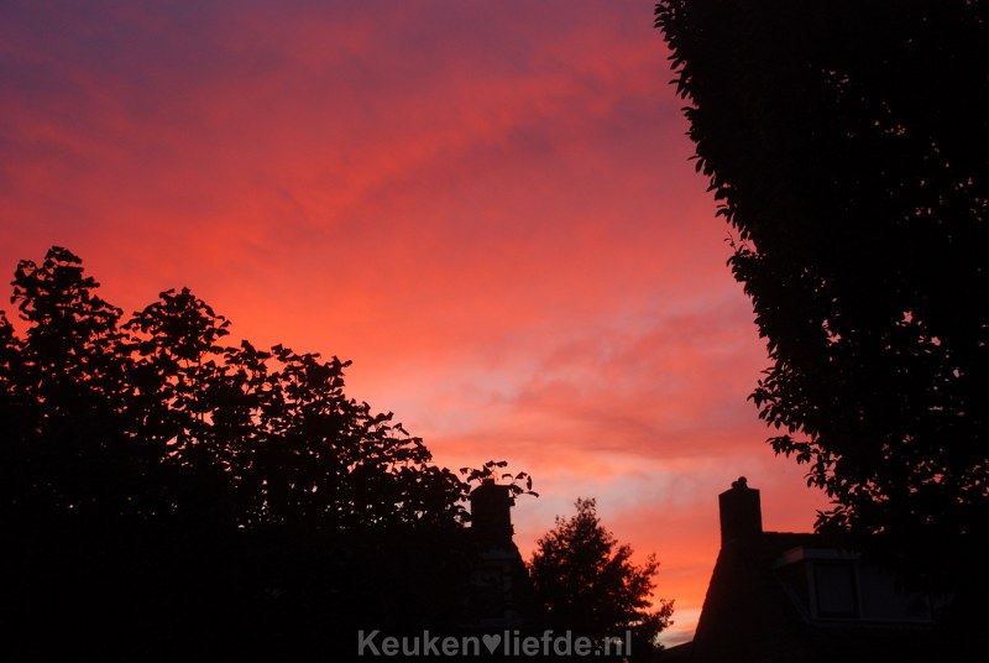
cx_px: 494
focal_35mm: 72
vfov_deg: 19.0
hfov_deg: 28.0
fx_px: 1981
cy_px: 332
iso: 400
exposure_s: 1/25
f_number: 7.1
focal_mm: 48
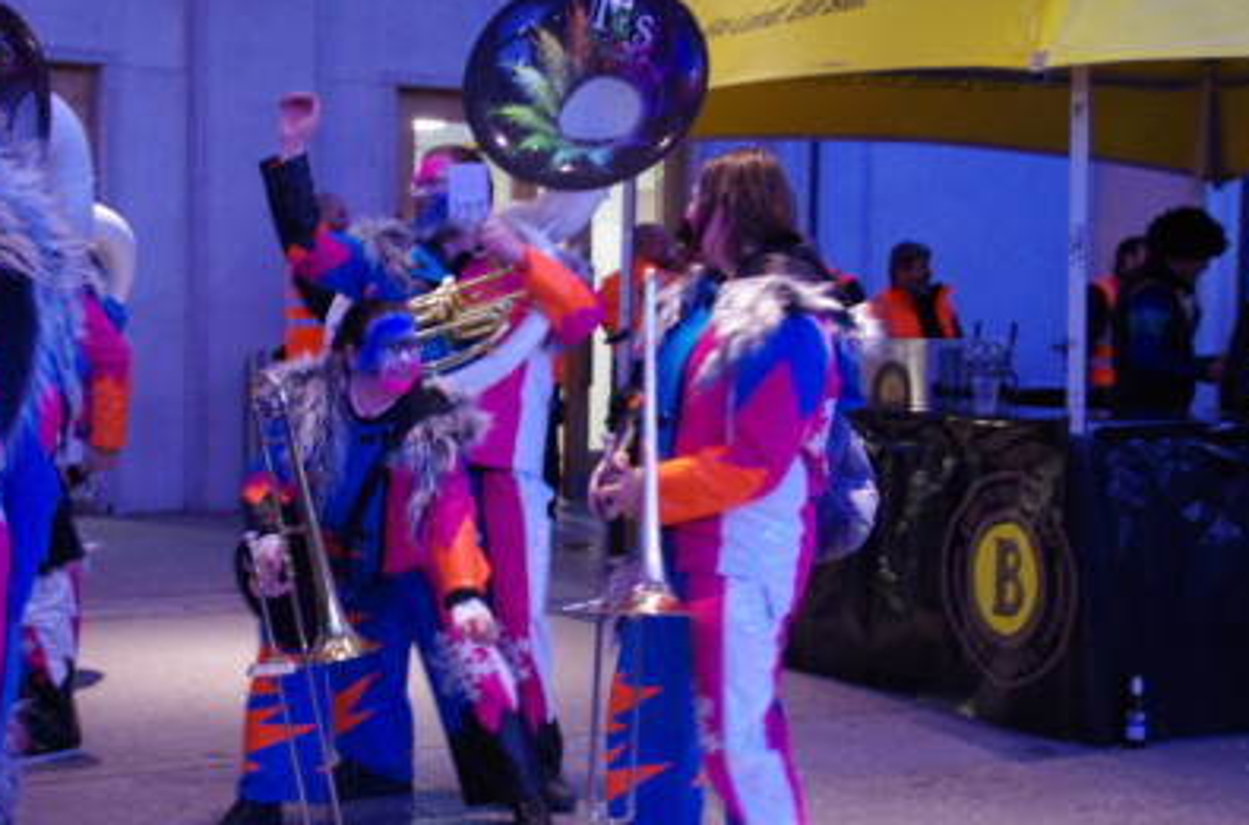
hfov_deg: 26.7
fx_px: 2629
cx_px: 594
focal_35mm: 76
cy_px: 412
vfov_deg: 17.8
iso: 3200
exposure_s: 1/50
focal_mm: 40
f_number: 4.5
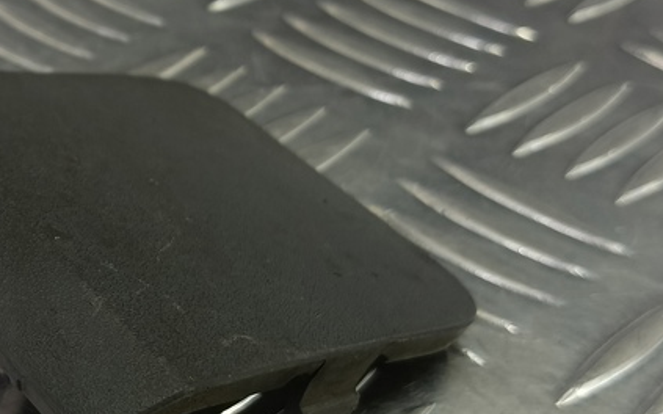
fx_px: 1066
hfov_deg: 33.1
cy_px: 231
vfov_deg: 22.0
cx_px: 88
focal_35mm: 59
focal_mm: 4.11
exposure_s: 1/50
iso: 103
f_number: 1.6
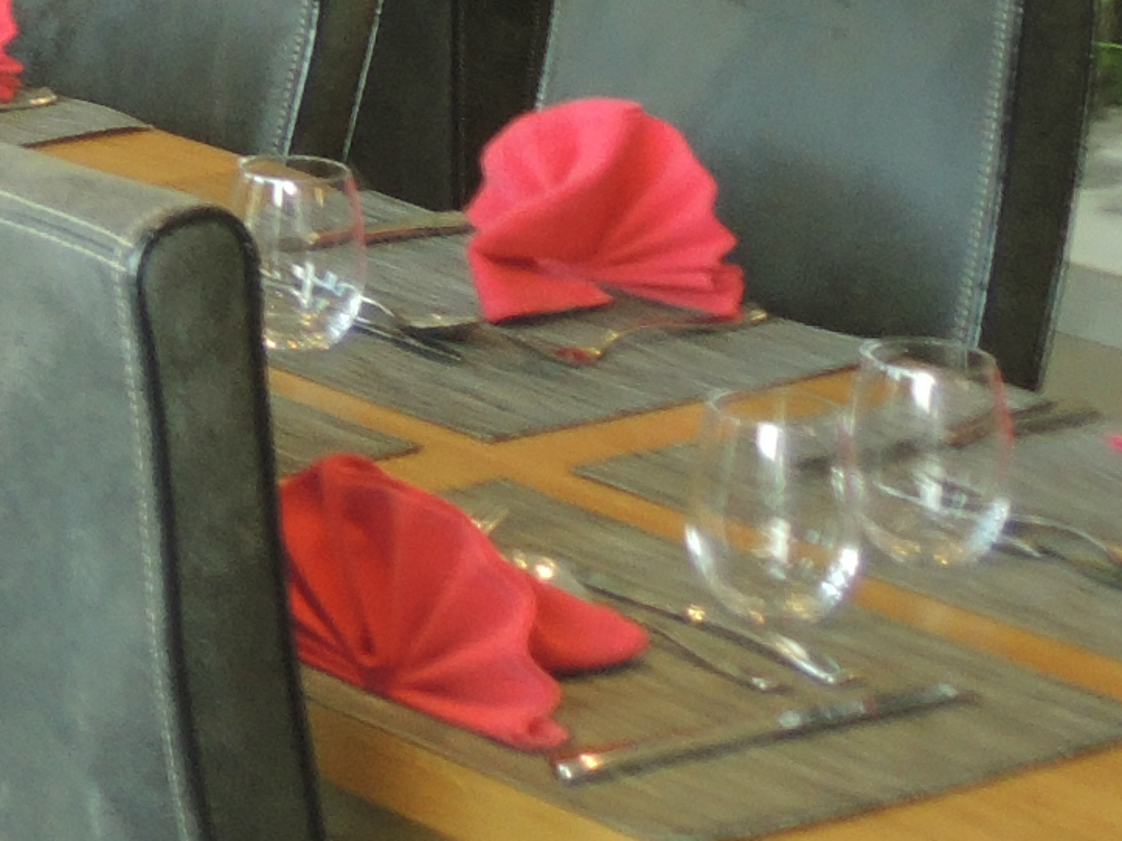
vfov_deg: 8.7
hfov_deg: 11.5
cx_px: -1110
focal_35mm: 155
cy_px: -1170
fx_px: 5023
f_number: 2
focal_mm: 6
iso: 200
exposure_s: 1/50
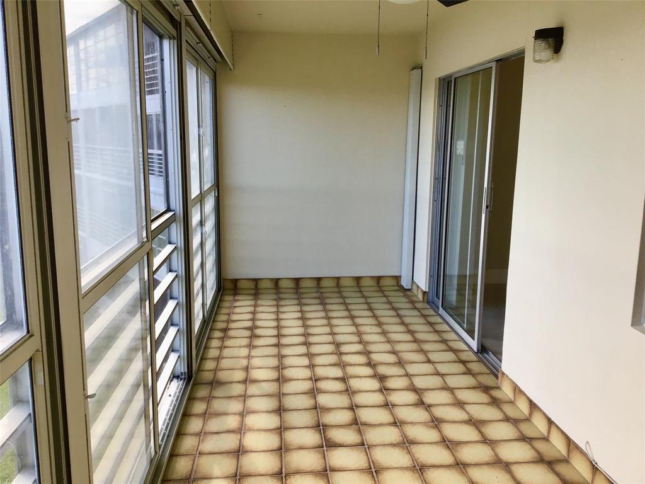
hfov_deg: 58.4
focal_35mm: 31
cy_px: 242
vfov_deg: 45.4
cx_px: 322
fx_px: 578
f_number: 2.4
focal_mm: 3.3
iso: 25
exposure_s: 1/120
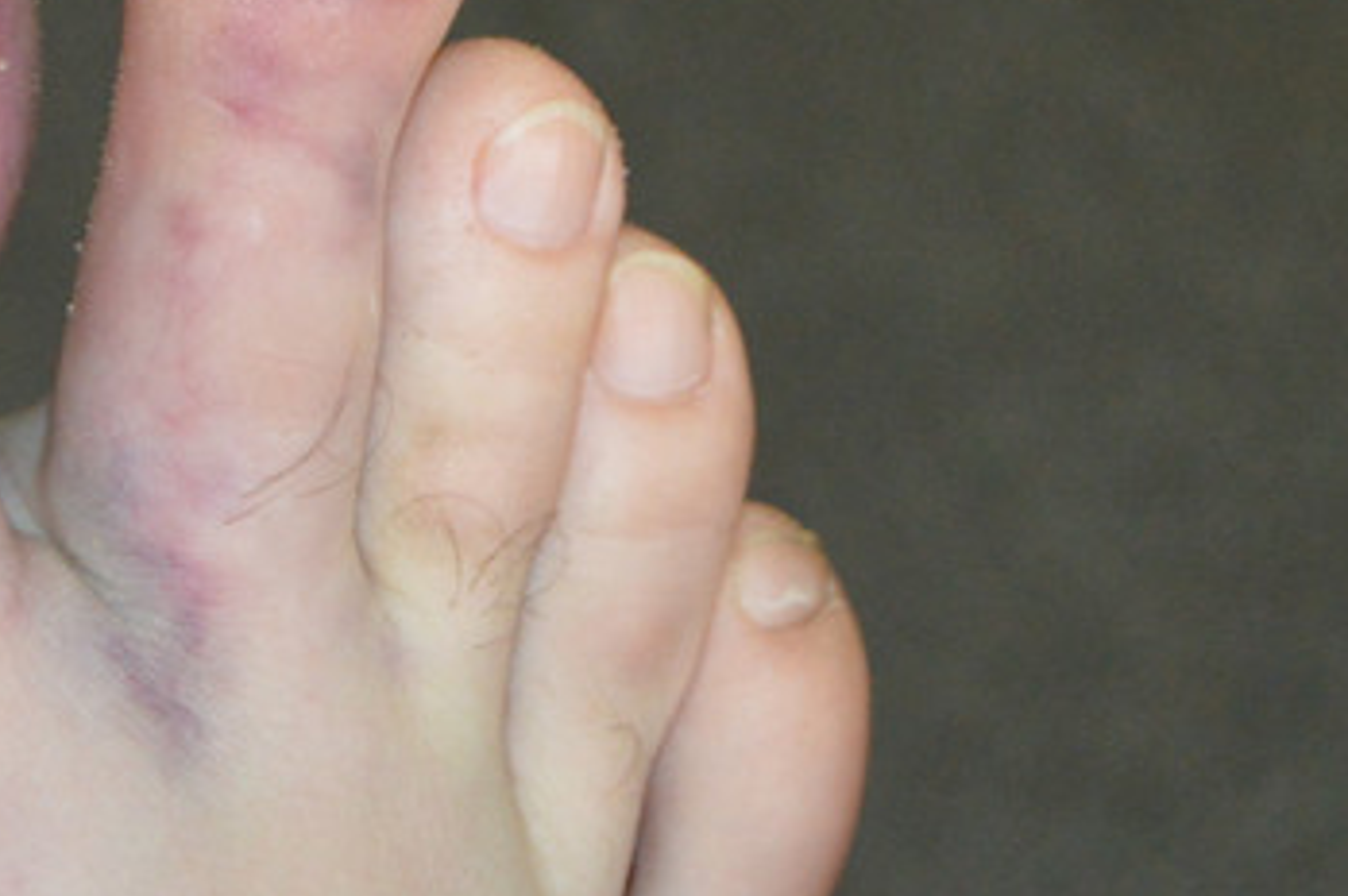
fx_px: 8118
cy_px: 189
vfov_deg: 6.3
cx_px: 68
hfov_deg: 9.4
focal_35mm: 217
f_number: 5
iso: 1100
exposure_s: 1/60
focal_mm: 42
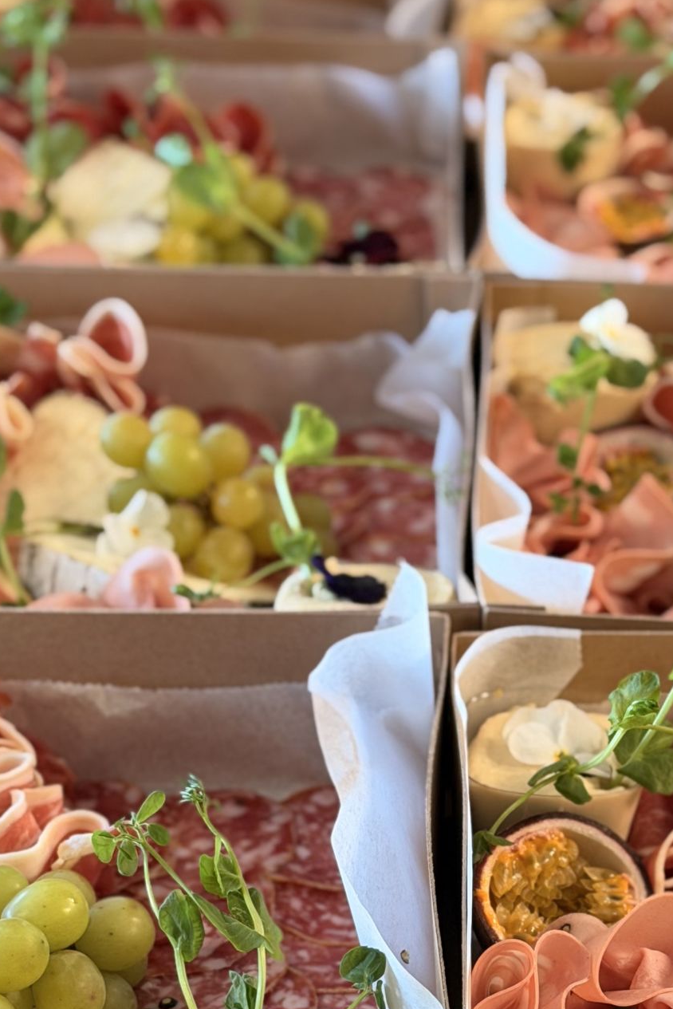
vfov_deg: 20.0
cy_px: 826
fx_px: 2830
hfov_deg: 13.5
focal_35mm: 101
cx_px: 486
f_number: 1.78
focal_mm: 6.76
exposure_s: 1/50
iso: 160
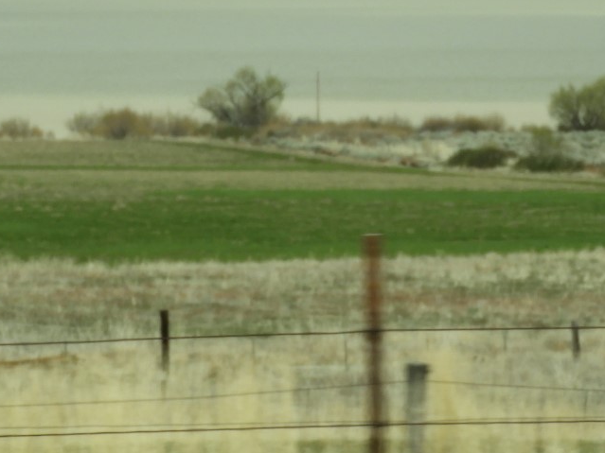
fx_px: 6693
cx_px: 366
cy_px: 32
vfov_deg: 3.9
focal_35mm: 383
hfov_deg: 5.2
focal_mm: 30.5
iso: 100
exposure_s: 1/800
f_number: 5.2
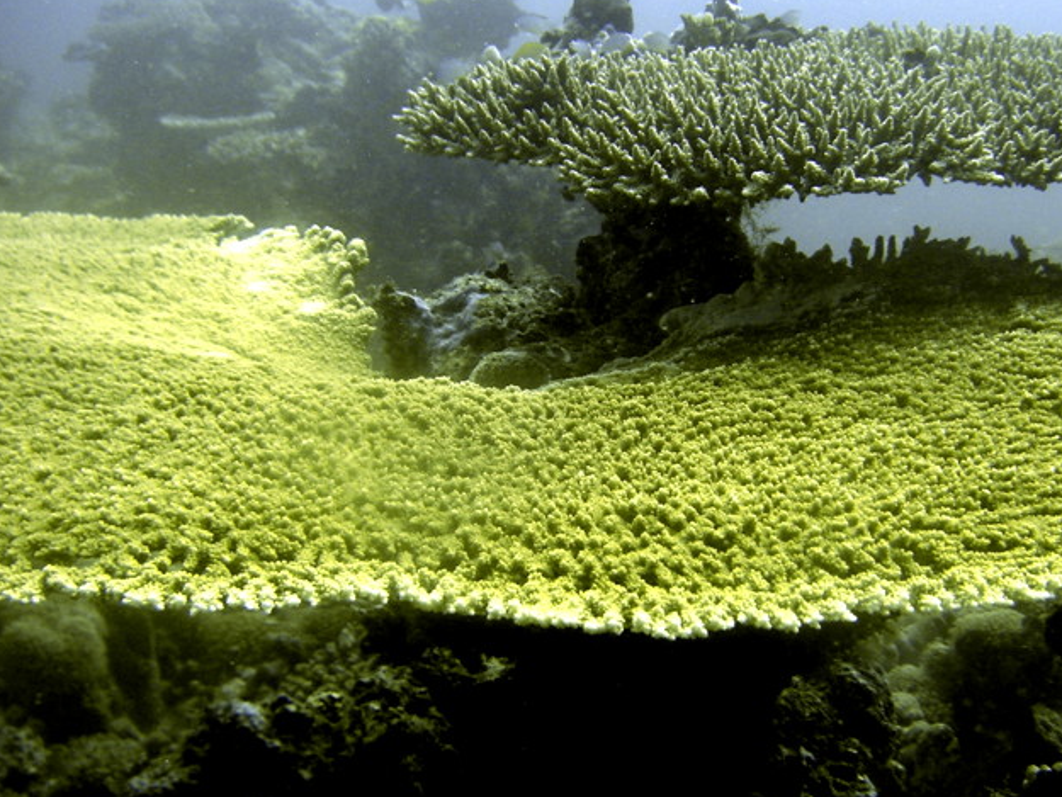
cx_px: 686
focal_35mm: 53
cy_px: 300
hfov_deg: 35.9
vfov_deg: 27.4
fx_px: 1626
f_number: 2.8
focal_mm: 6.1
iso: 50
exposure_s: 1/60
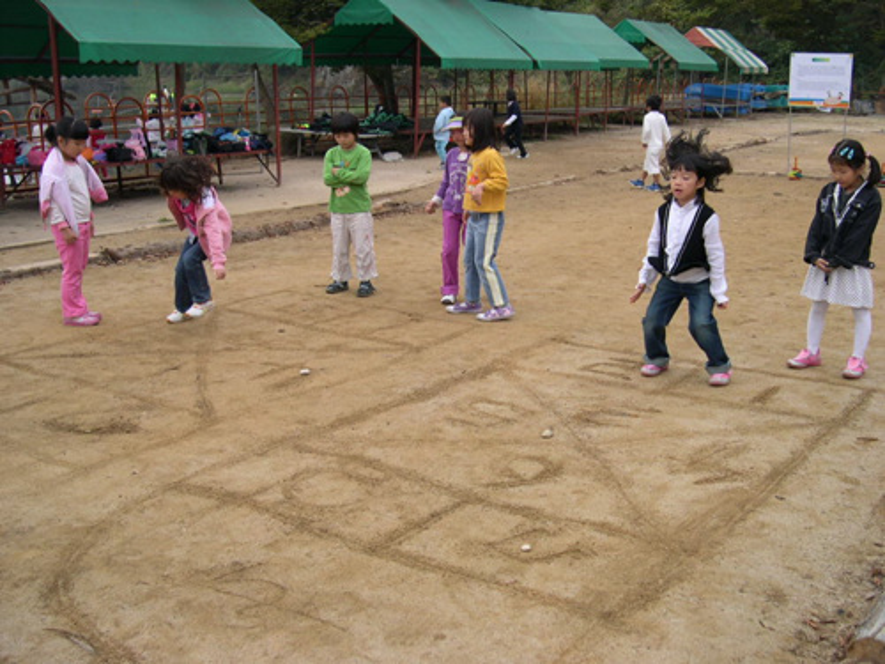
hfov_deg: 49.0
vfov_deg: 37.7
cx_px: 442
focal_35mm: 38
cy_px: 332
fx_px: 972
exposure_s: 1/386
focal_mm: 8
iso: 100
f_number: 2.8
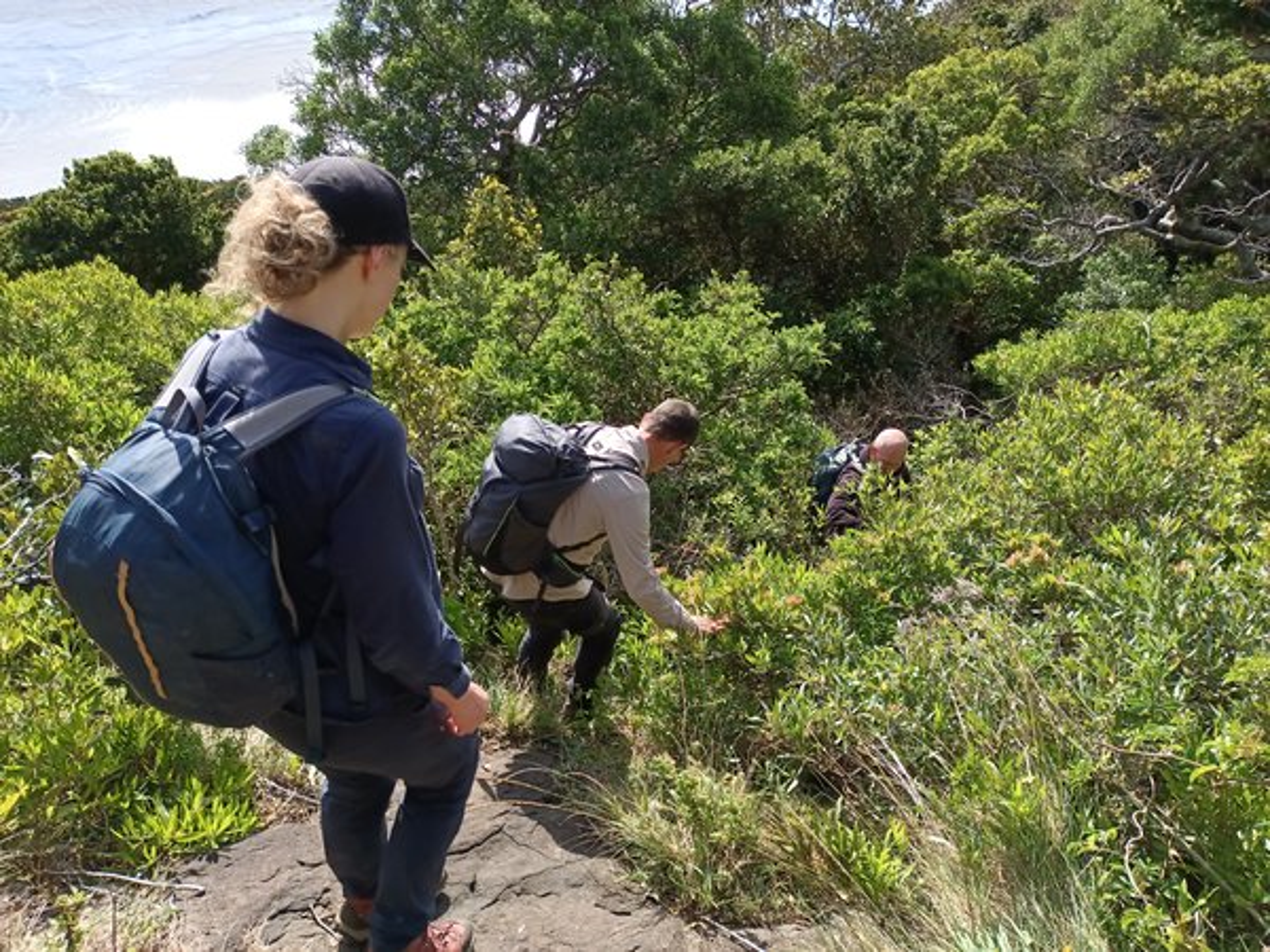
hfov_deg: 69.4
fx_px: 917
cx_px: 635
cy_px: 476
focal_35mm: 25
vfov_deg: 54.9
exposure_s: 1/328
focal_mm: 4.71
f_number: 1.79
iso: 100
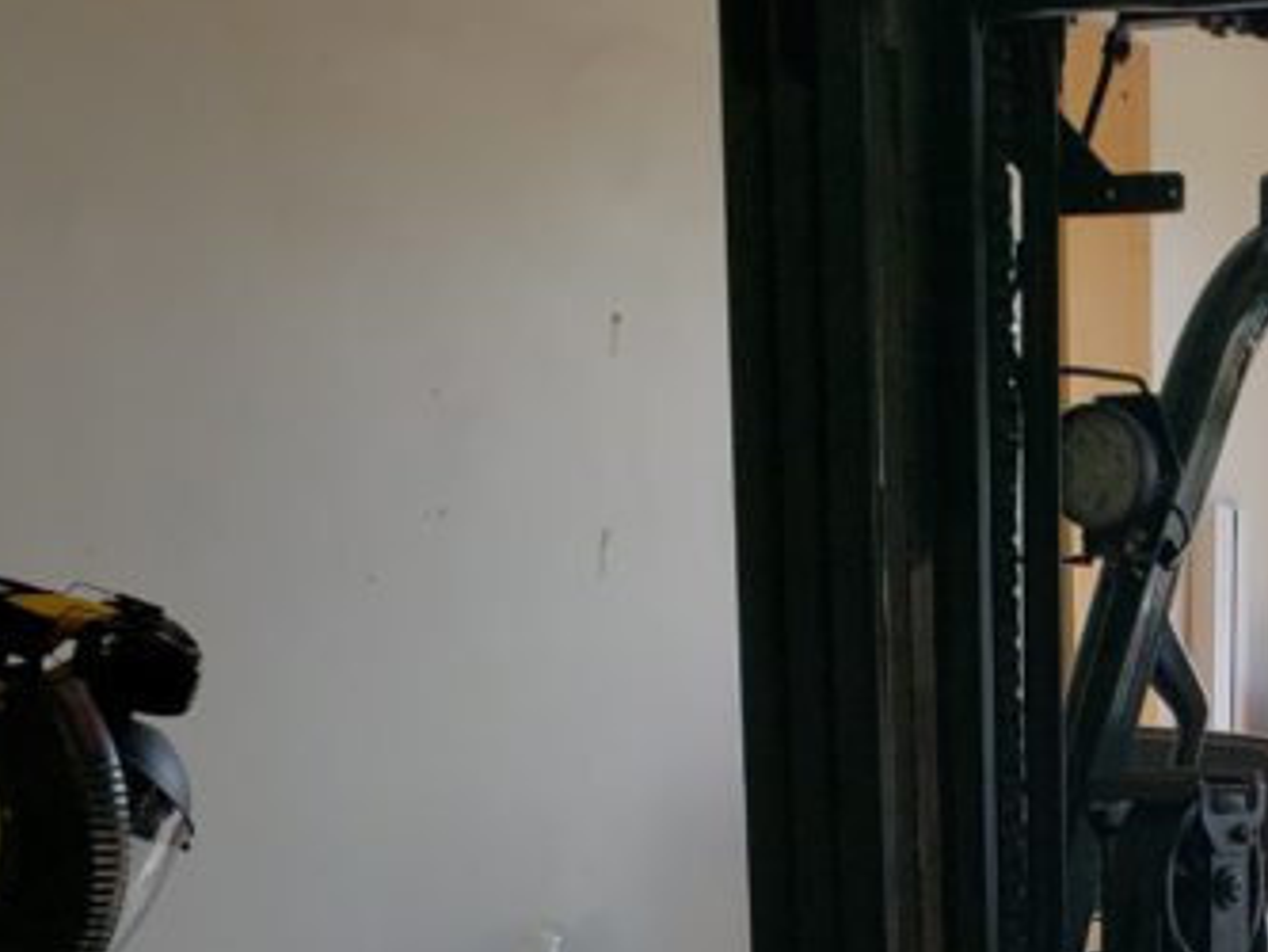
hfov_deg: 22.6
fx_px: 2931
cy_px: 1333
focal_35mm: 80
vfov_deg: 17.0
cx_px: 1485
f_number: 2.4
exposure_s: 1/348
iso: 50
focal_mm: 4.3
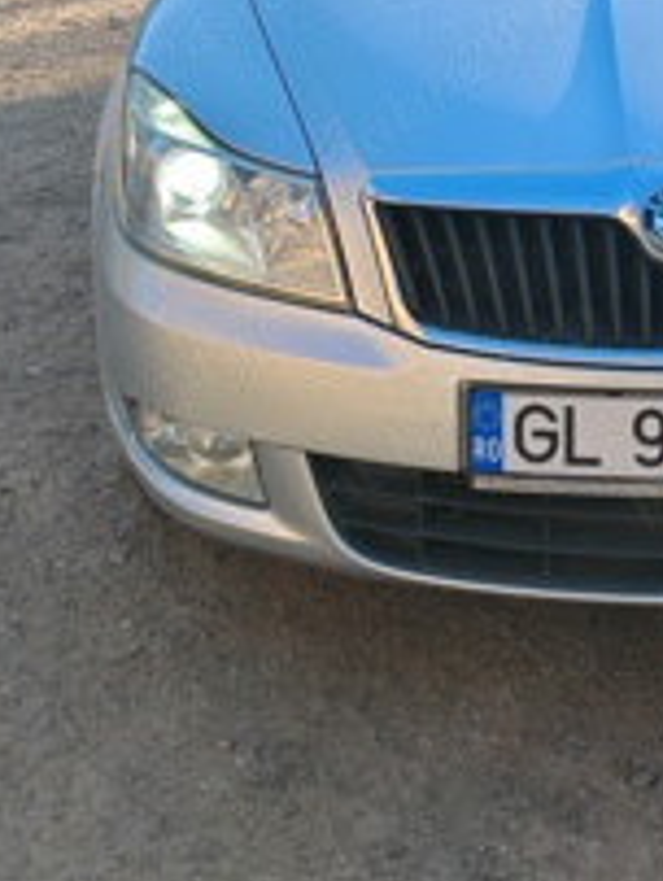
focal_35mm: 85
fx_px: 2166
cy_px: 148
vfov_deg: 22.6
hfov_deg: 17.1
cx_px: 611
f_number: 2
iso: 50
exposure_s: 1/870
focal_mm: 6.83
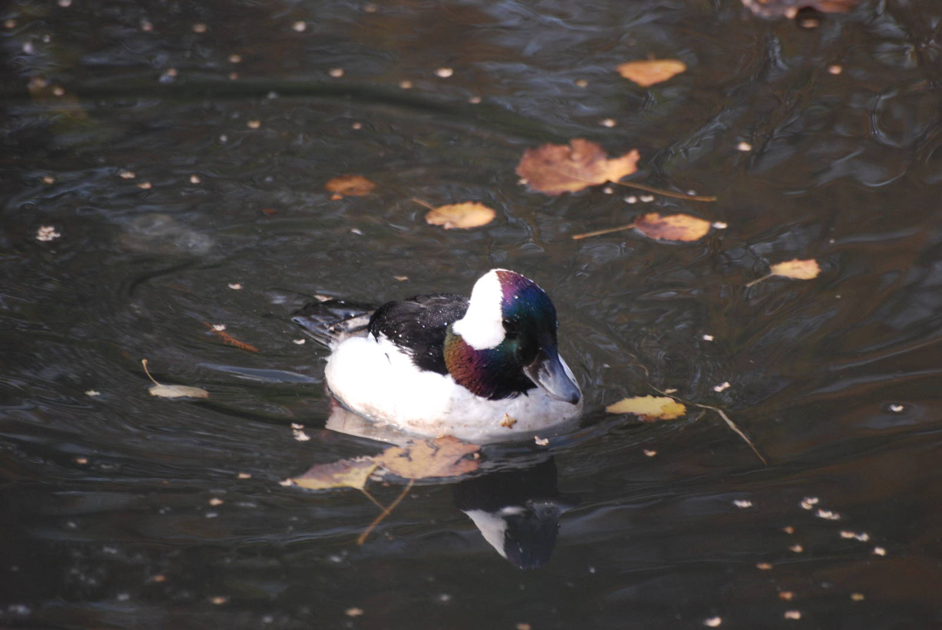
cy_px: 315
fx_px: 11789
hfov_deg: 4.6
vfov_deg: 3.1
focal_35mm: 450
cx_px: 471
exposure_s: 1/200
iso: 400
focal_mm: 300
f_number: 5.6
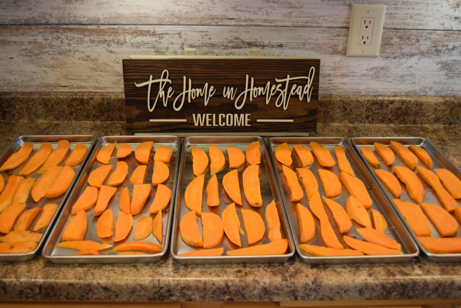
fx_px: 461
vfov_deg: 36.9
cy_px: 154
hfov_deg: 53.1
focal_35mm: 36
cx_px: 230
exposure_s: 1/60
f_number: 4
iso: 2200
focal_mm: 24
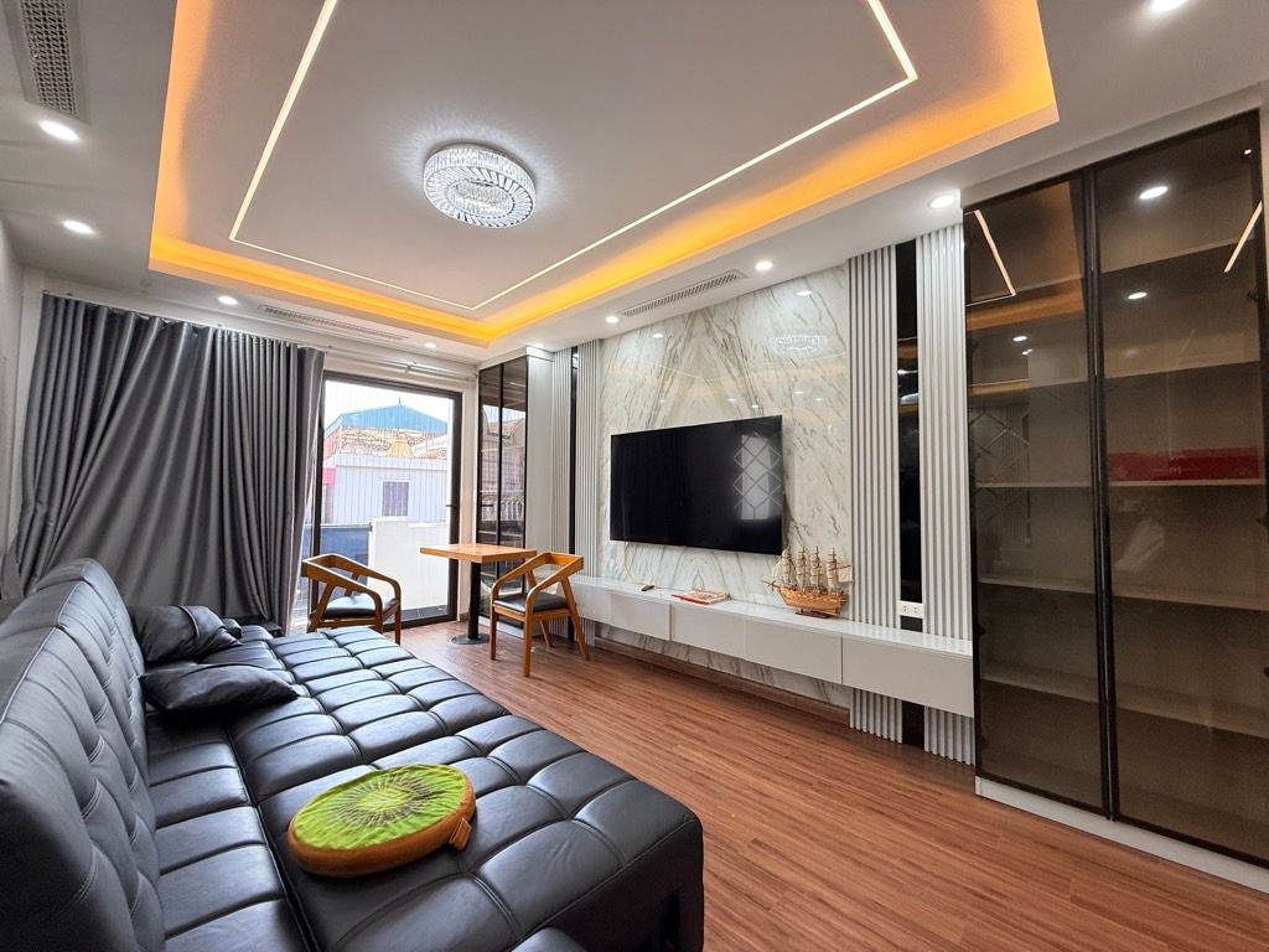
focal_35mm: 14
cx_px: 634
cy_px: 476
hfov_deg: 102.1
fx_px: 513
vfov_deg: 85.7
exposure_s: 1/123
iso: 64
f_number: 2.2
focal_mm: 2.22
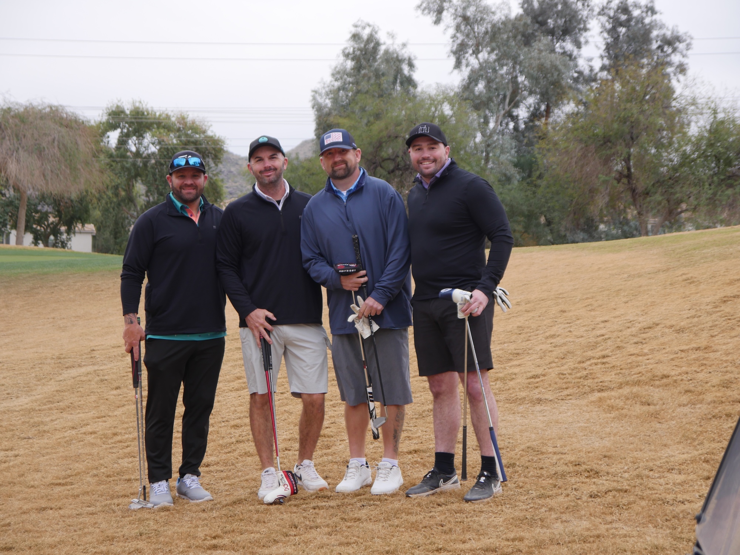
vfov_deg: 17.6
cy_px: 278
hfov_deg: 23.3
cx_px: 370
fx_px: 1796
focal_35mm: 84
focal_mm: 42
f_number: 5.6
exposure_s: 1/125
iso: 200
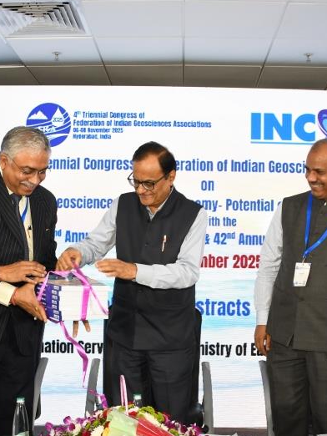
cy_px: 259
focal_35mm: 98
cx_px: 179
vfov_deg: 20.0
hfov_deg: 15.1
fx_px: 1233
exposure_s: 1/60
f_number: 6.3
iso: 400
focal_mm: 35
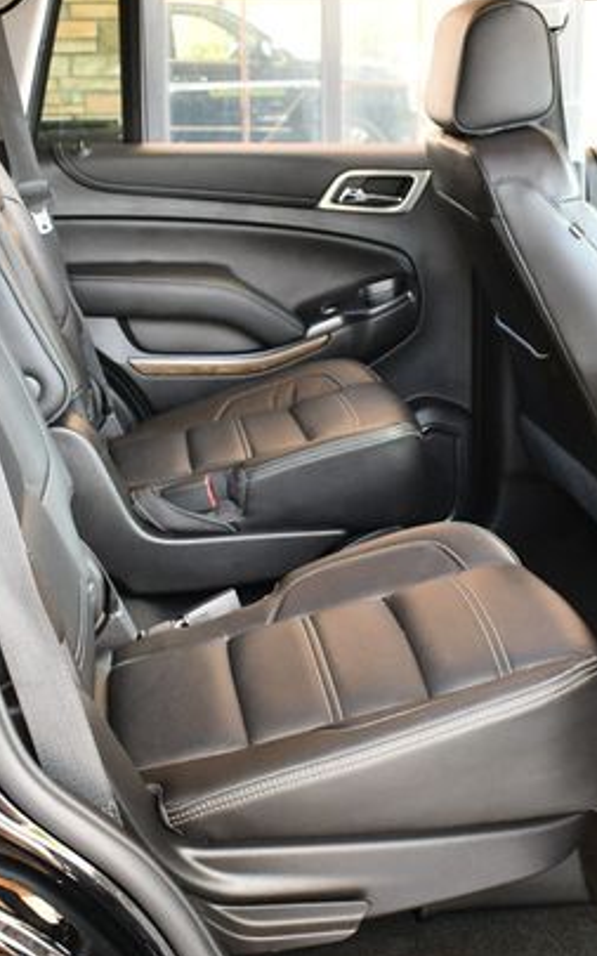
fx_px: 1510
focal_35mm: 58
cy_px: 472
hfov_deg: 22.3
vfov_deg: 35.1
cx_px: 359
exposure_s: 1/125
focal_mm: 18
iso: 1400
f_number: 3.5
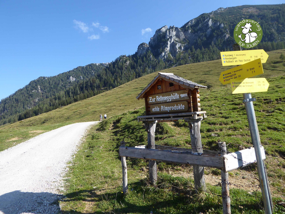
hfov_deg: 55.4
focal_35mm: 33
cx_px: 142
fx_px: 272
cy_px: 107
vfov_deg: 42.9
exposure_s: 1/200
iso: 100
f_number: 2.8
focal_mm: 5.5
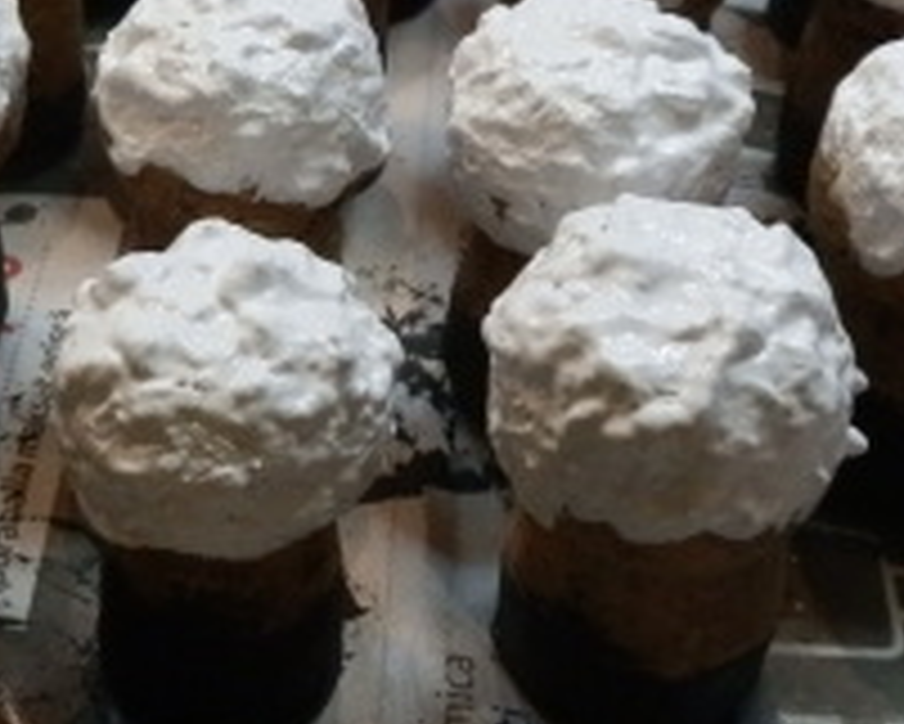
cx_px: 166
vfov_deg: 21.0
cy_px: 279
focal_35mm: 73
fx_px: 1954
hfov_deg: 25.5
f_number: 3.1
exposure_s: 1/400
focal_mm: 5
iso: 400
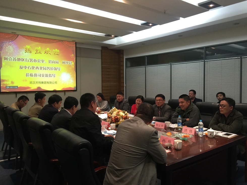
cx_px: 124
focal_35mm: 29
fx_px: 207
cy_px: 92
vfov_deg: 48.2
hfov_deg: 61.7
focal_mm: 4.15
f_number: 2.2
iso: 64
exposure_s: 1/15
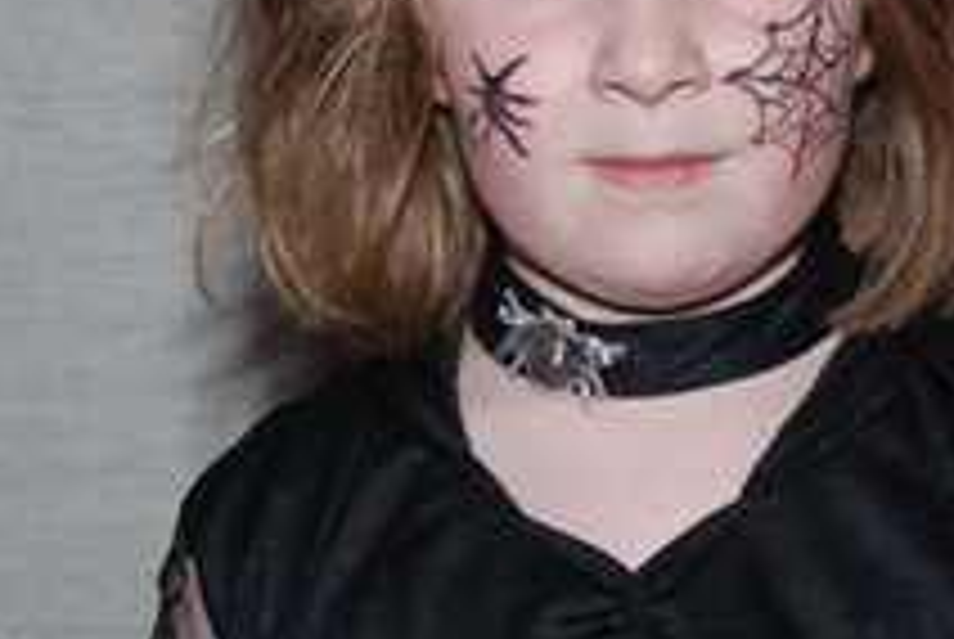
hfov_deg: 14.0
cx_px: 855
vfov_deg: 9.5
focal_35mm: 145
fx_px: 3848
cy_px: 320
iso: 200
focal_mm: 32
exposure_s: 1/60
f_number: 5
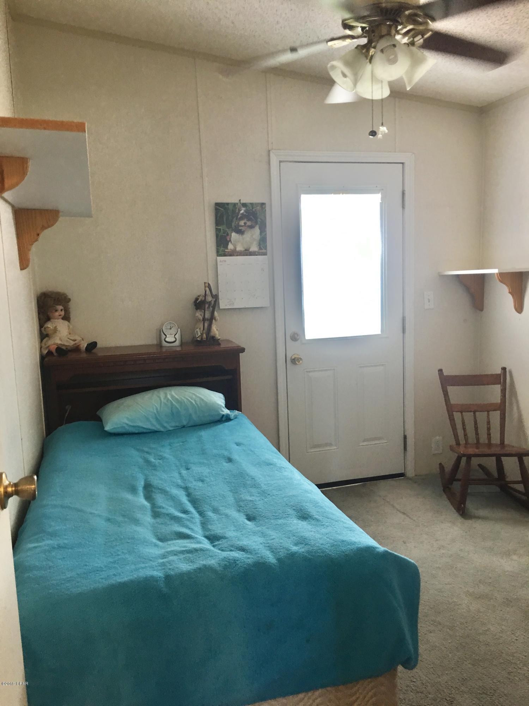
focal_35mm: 29
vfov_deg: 61.7
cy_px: 353
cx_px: 264
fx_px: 591
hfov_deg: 48.2
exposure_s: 1/15
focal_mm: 4.15
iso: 40
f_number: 2.2
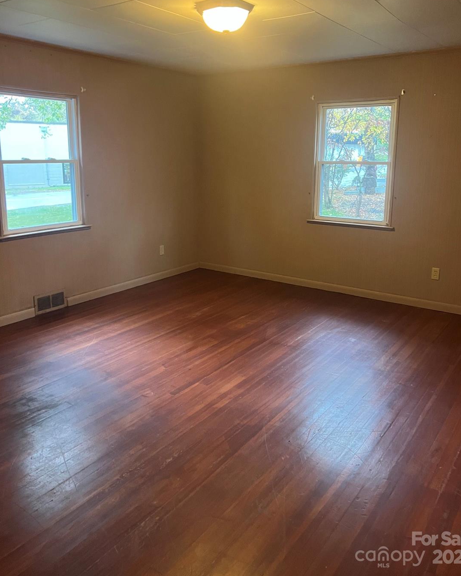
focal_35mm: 29
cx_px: 244
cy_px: 248
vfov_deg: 60.2
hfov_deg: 49.9
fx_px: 495
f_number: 1.5
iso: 500
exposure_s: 1/60
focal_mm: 5.7
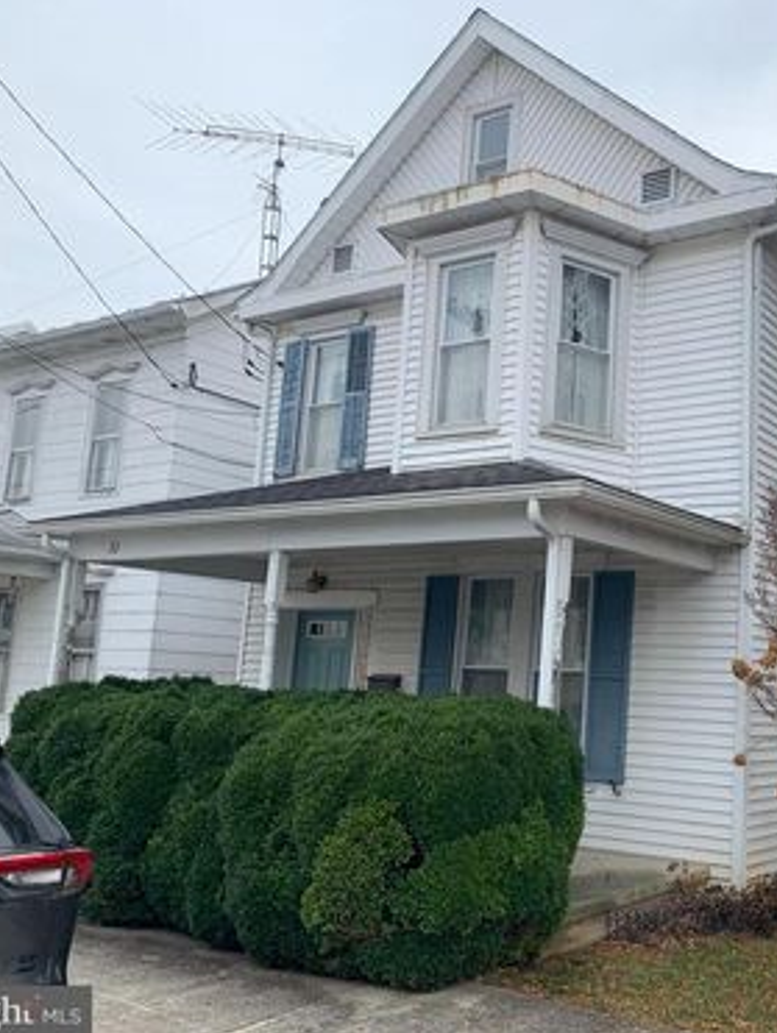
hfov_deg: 39.2
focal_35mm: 35
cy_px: 519
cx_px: 618
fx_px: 1046
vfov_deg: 52.6
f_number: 1.8
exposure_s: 1/1427
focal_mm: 4.25
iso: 25
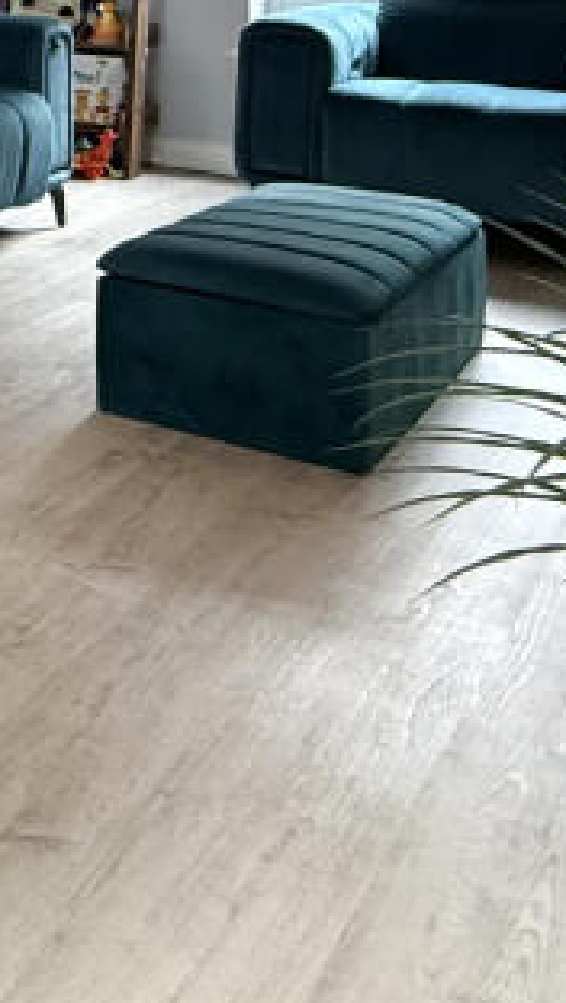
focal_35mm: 50
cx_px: -547
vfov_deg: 36.1
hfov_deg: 17.6
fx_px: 1331
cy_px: -55
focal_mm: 2.22
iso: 320
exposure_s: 1/99
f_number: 2.2
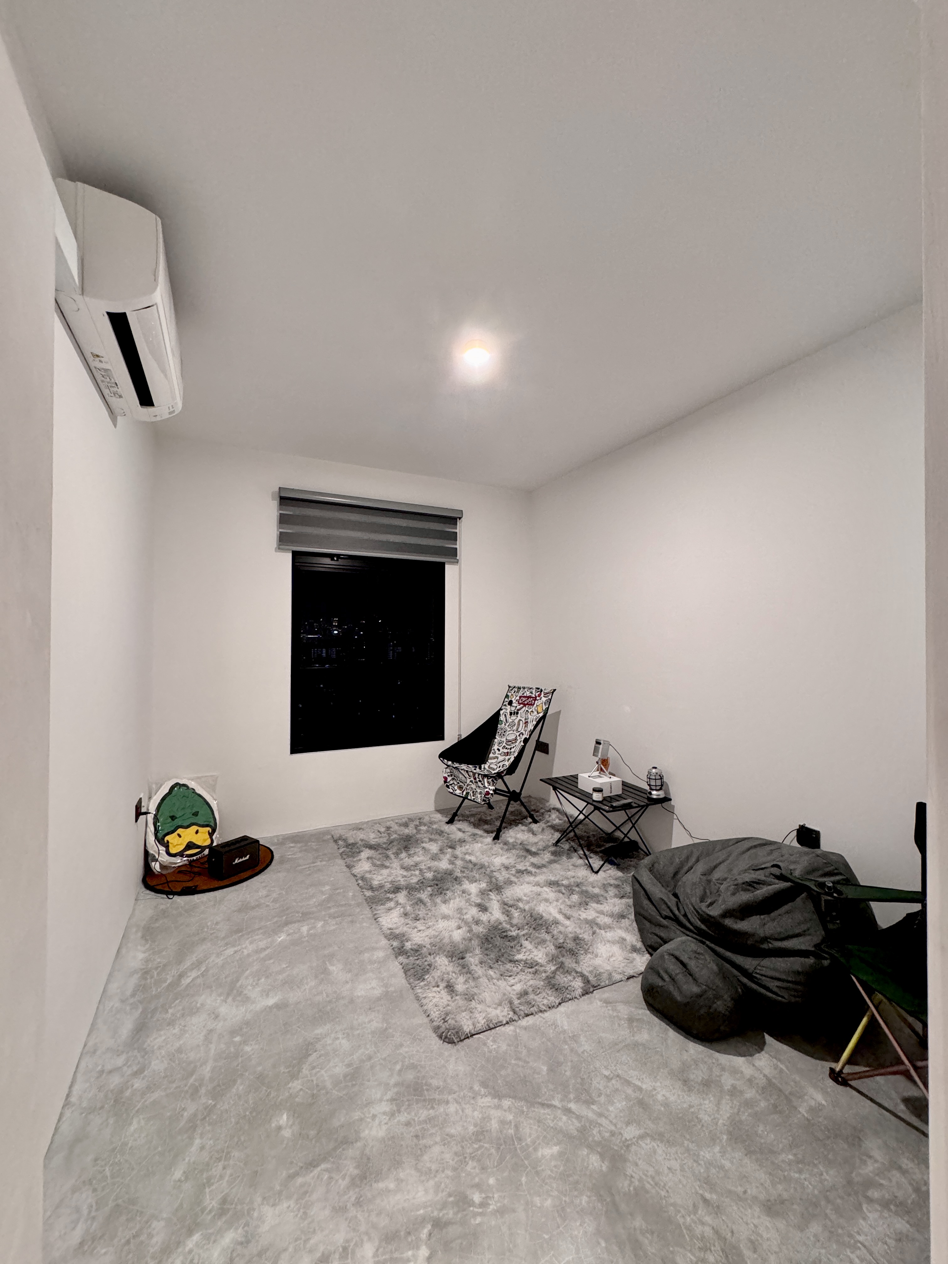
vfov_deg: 102.1
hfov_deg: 85.7
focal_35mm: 14
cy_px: 632
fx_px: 511
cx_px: 474
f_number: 2.2
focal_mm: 2.22
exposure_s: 1/50
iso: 400
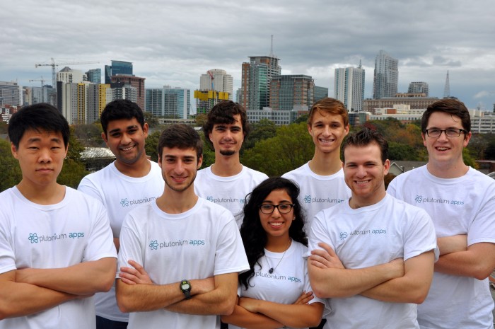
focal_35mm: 48
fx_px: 659
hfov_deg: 41.2
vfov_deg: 28.0
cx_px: 248
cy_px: 164
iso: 200
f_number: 9
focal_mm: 32
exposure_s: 1/320
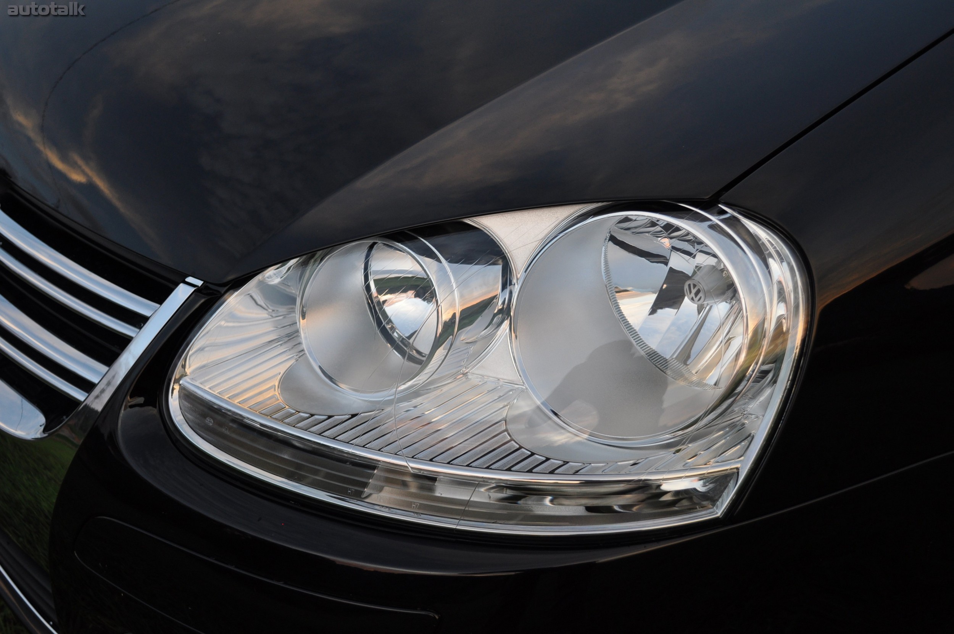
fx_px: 1032
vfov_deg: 34.1
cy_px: 317
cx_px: 477
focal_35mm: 39
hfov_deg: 49.6
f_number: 4.2
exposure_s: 1/80
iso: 400
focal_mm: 26
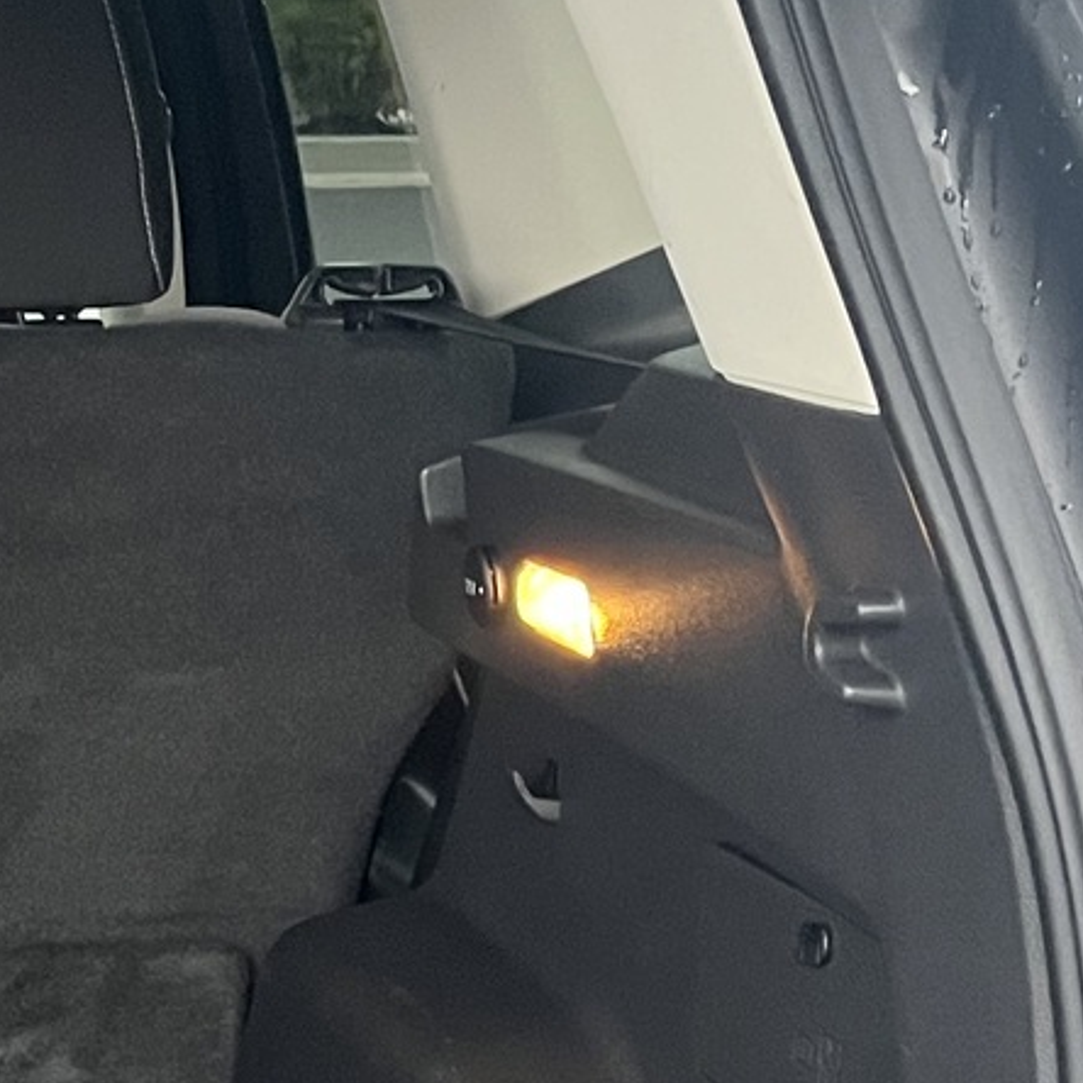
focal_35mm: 106
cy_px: 1005
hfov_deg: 14.6
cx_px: -815
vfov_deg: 16.2
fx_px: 3752
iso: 400
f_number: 1.6
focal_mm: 5.1
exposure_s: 1/60
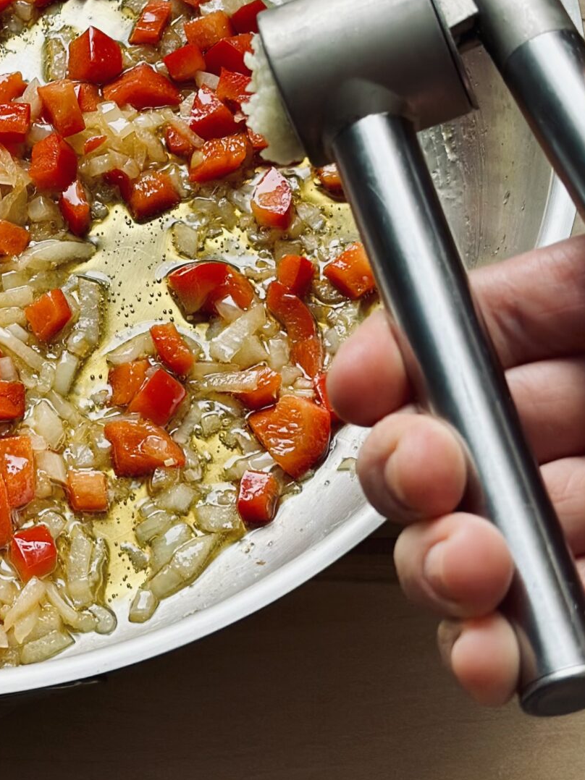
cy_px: 204
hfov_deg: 12.8
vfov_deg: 17.2
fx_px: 2570
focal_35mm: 114
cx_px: -30
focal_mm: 6.86
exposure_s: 1/121
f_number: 1.78
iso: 100
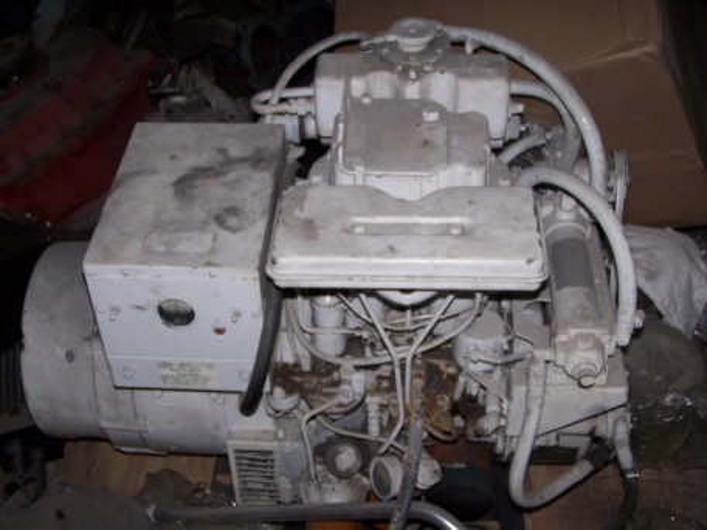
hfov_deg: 37.5
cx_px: 354
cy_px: 265
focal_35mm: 51
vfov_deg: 28.6
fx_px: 1042
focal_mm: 8.5
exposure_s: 1/60
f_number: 3.2
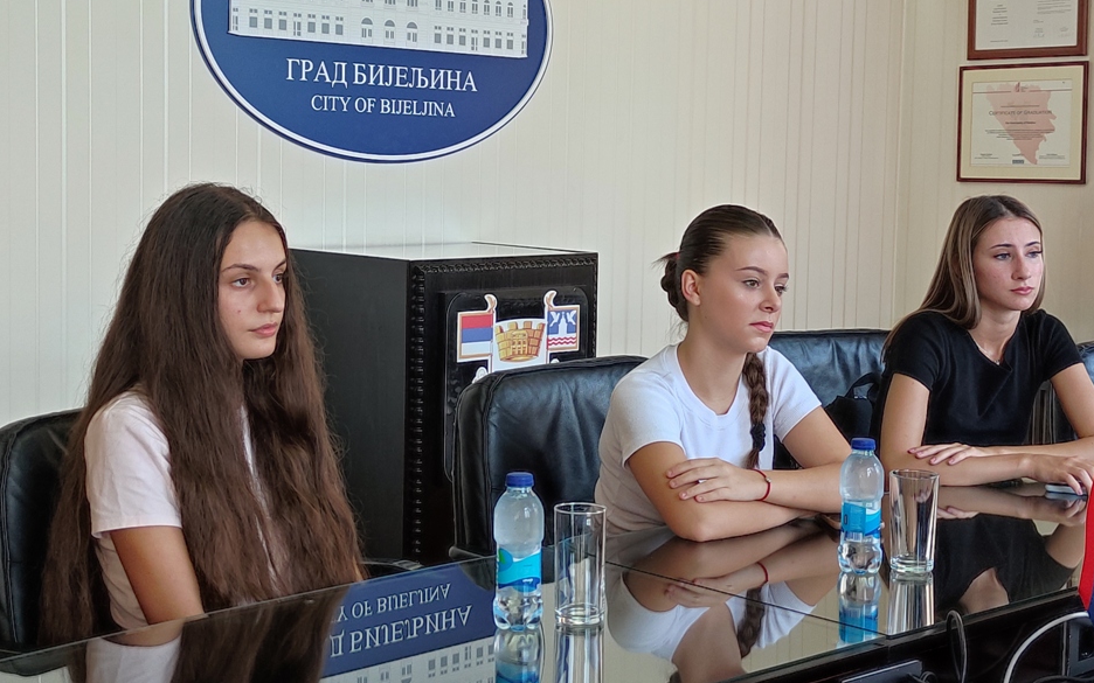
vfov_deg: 42.9
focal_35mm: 29
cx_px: 596
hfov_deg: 64.5
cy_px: 272
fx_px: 865
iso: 120
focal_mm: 5.43
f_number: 1.89
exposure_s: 1/50
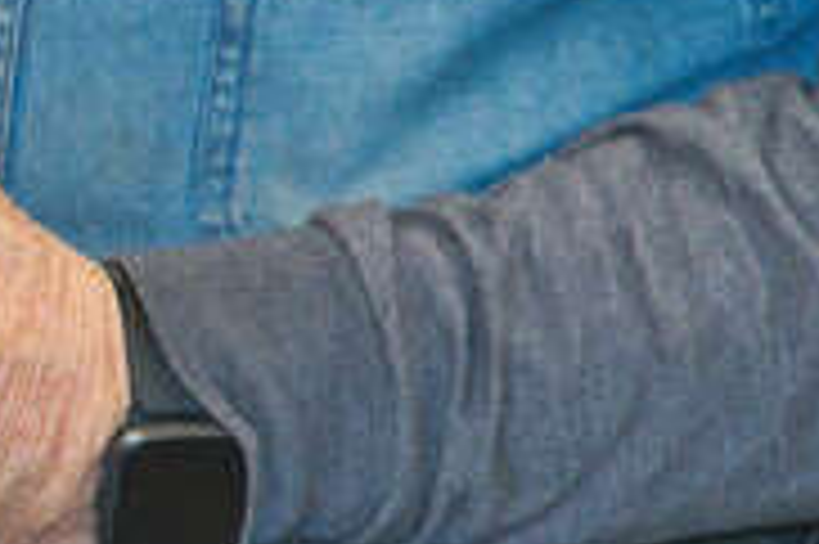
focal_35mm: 1319
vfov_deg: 1.0
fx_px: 29980
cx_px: -644
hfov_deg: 1.6
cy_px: 196
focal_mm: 300
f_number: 9
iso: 6400
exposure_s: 1/250
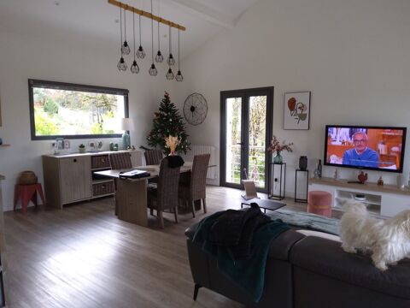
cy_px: 154
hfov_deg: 67.3
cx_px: 205
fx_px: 308
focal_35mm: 26
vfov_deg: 53.1
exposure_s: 1/50
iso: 100
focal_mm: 3.08
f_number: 2
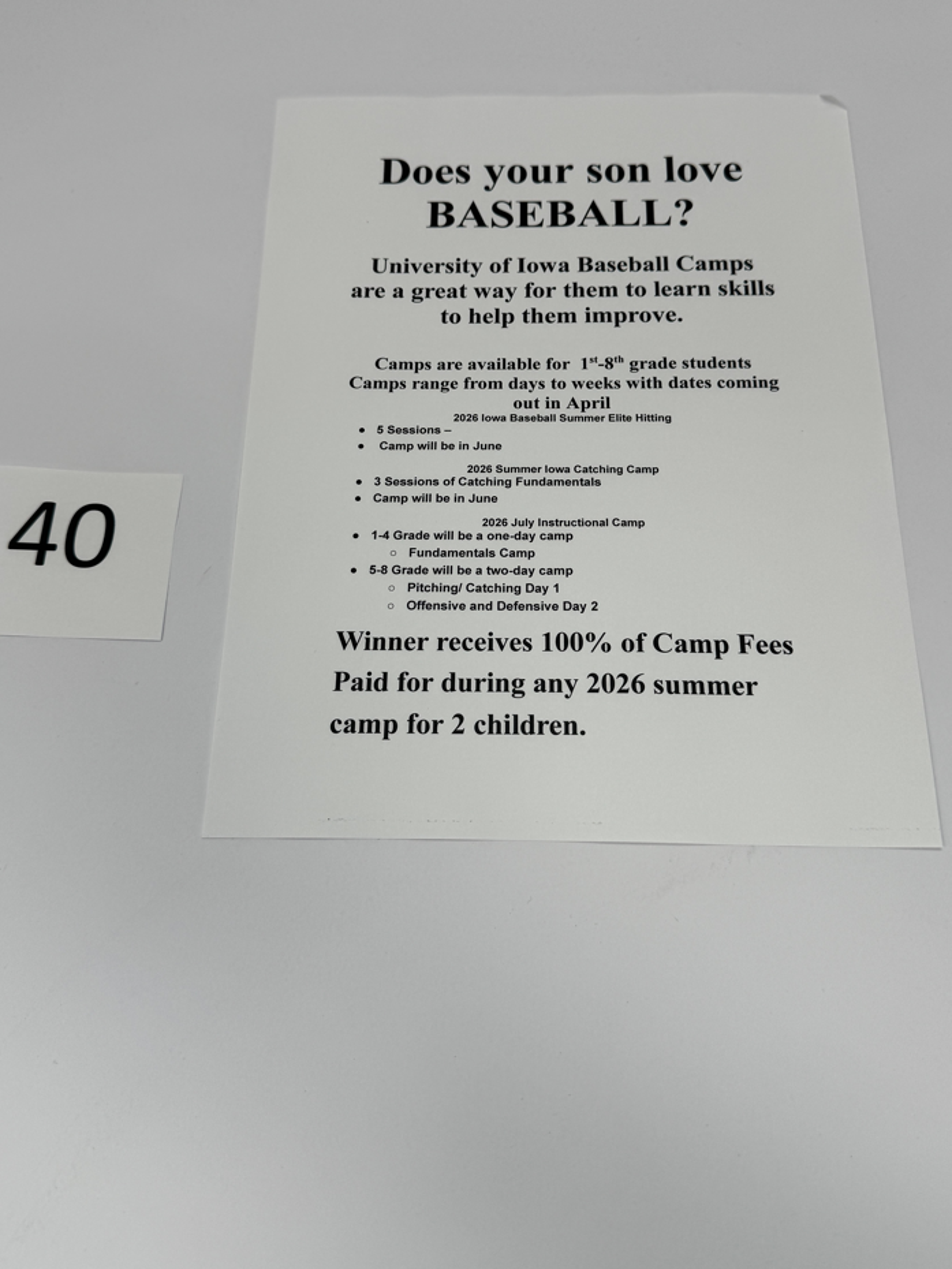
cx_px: 473
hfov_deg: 45.5
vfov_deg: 58.1
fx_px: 1136
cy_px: 540
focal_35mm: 31
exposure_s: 1/257
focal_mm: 6.76
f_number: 1.78
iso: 64
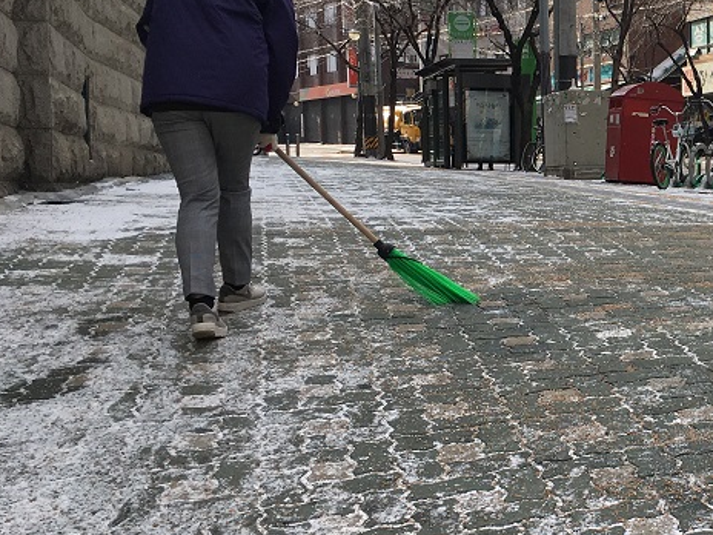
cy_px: 269
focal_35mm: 63
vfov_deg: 23.3
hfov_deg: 28.3
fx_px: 1298
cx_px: 754
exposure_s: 1/646
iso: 25
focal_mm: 4.15
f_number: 2.2
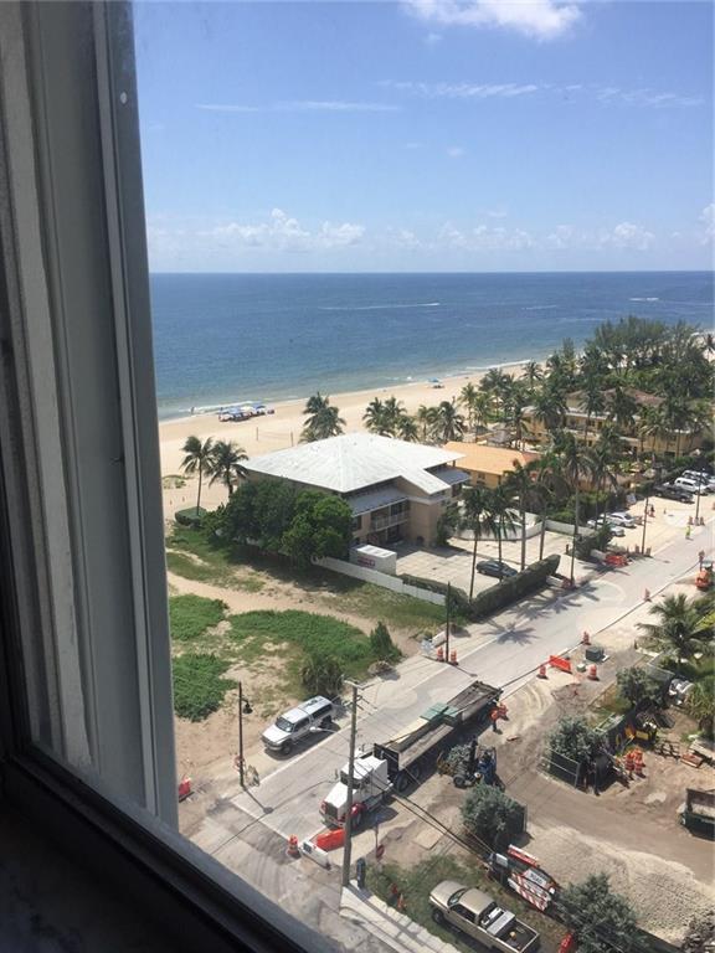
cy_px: 476
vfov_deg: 61.7
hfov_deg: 48.2
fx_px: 799
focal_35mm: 29
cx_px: 358
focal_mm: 4.15
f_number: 2.2
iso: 32
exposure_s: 1/2326
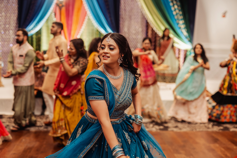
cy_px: 79
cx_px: 118
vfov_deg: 27.0
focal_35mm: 50
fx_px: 329
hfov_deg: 39.6
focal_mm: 50
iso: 500
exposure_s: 1/250
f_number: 1.8
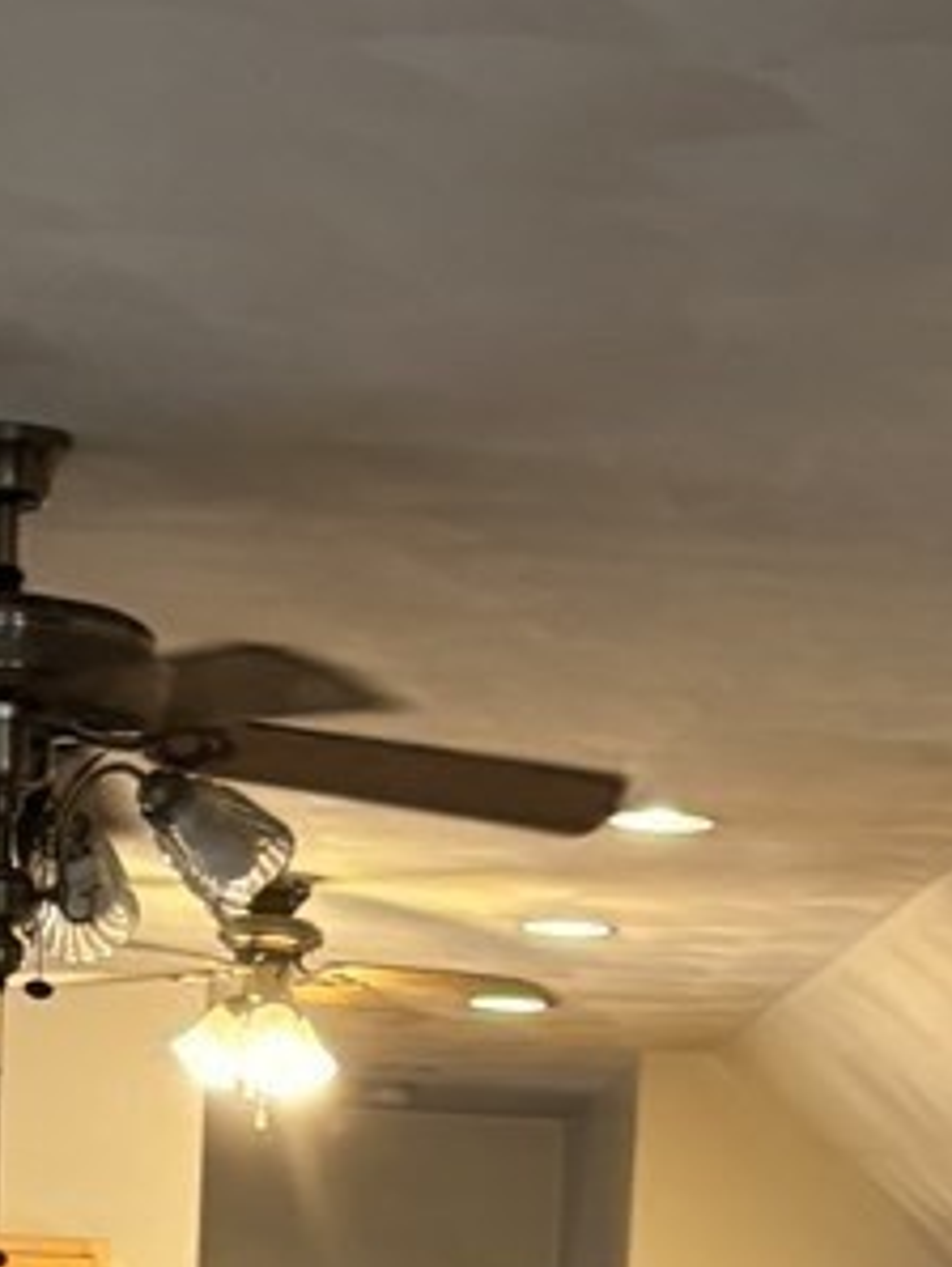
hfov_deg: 11.1
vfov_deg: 12.8
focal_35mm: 134
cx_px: 382
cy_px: 2543
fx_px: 4907
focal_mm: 5.96
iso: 100
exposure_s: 1/60
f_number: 1.6
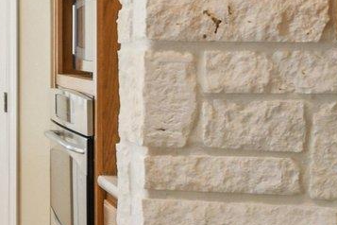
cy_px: 19
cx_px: -317
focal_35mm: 86
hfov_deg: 17.6
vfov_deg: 15.7
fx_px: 805
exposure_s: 1/25
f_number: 8
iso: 400
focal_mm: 10
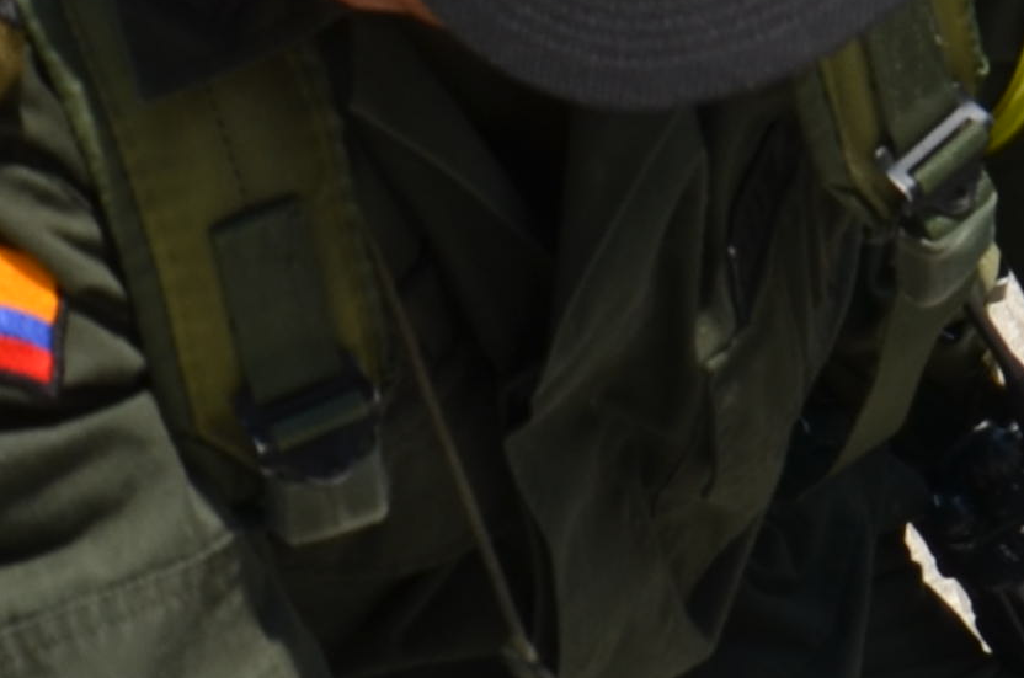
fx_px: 8572
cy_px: 1115
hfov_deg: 6.8
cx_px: 1377
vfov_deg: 4.5
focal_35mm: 302
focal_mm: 34
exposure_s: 1/320
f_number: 9
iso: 100
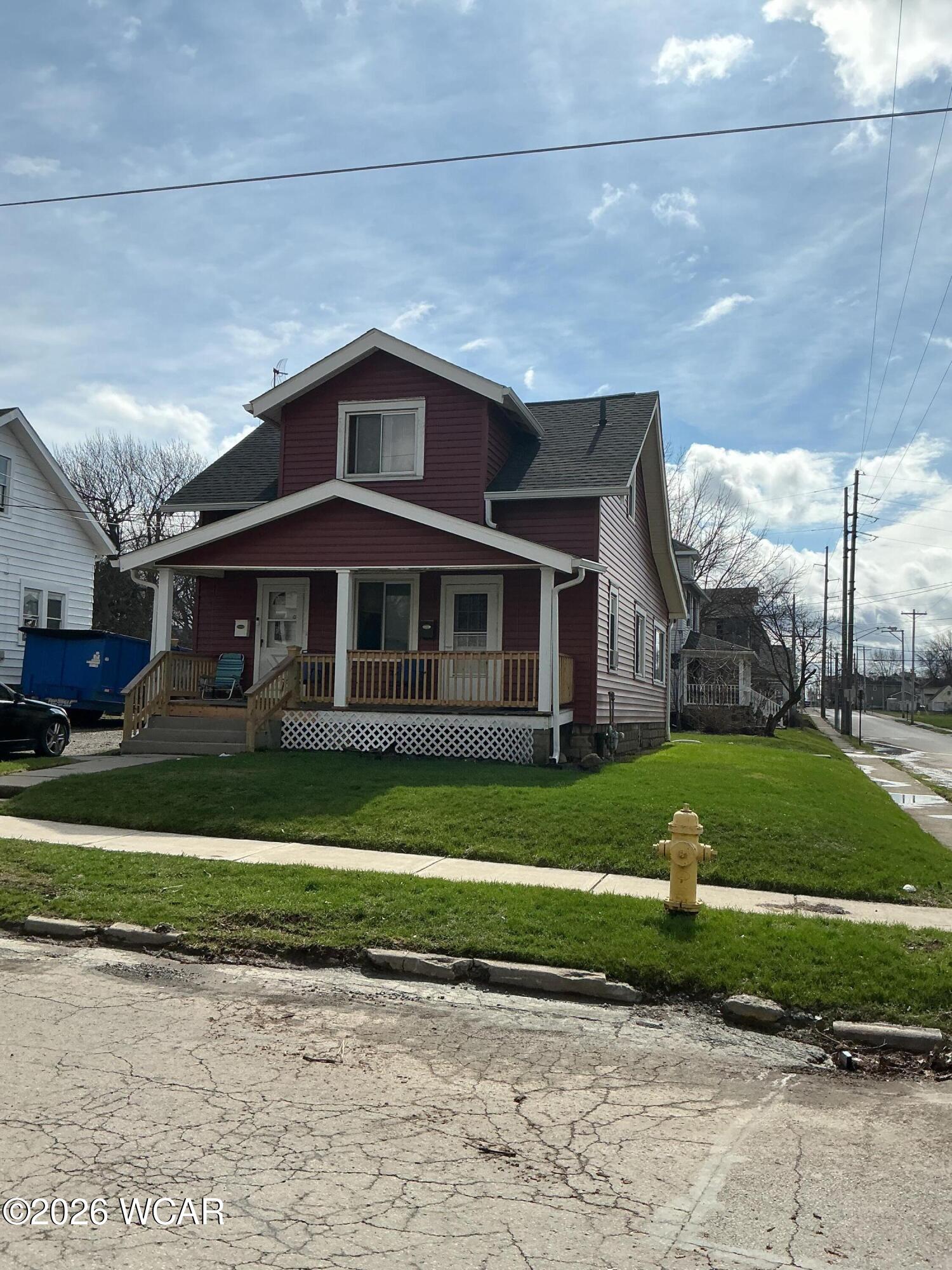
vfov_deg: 61.7
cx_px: 476
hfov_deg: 48.2
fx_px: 1063
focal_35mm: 29
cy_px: 635
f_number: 1.8
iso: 25
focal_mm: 3
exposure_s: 1/4405
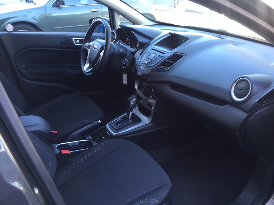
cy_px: 102
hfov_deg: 61.7
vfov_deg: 48.2
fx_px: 230
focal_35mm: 29
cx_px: 137
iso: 32
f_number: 2.2
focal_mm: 4.15
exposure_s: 1/40
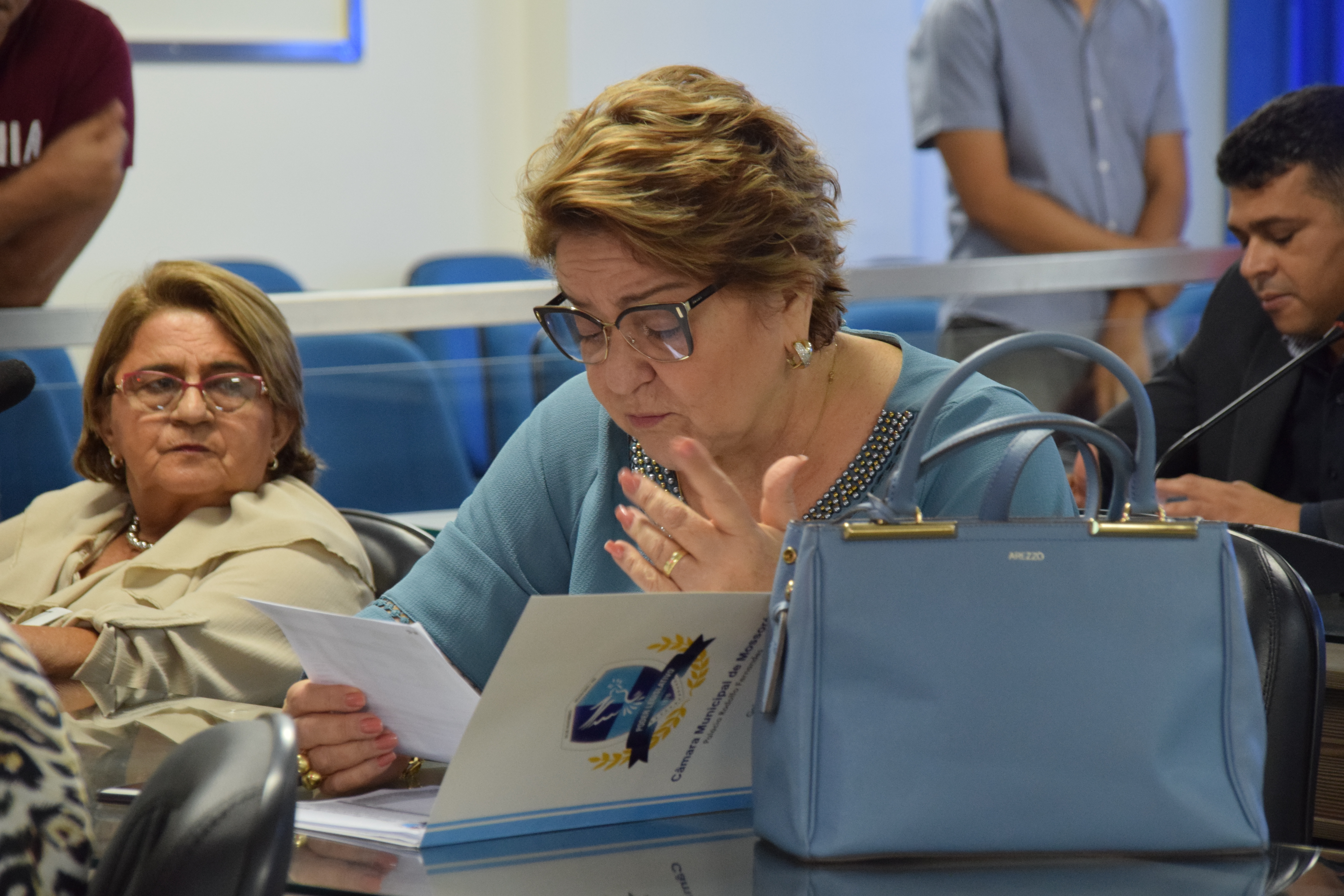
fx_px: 6160
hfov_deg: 12.5
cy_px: 448
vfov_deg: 8.3
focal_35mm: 165
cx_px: 672
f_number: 6.3
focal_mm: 110
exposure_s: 1/50
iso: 1600
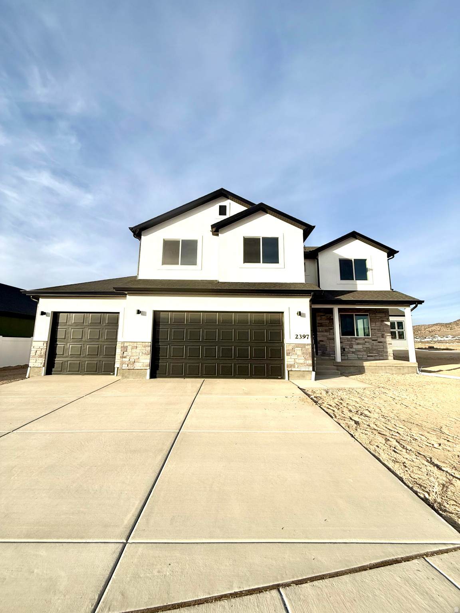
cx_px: 230
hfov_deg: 85.7
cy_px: 306
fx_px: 248
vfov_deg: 102.1
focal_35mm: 14
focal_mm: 2.22
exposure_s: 1/2320
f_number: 2.2
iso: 50
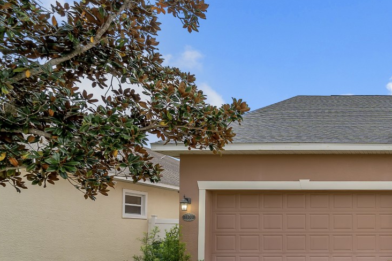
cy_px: 204
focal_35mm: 31
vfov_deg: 40.8
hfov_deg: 47.4
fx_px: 338
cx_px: 411
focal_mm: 14
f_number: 5.6
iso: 100
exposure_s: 1/80
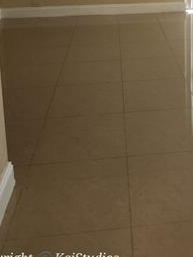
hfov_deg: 26.7
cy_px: -3
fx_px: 394
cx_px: 168
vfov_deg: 33.0
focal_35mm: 53
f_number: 1.8
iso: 64
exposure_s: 1/60
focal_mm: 5.4
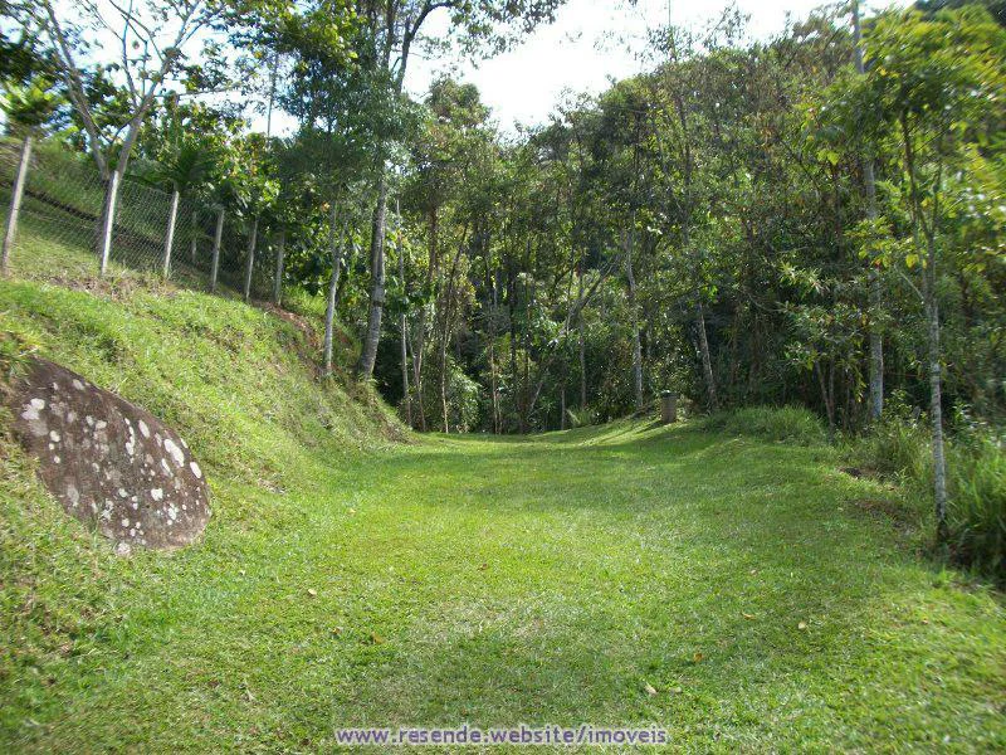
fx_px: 930
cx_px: 503
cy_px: 378
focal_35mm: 32
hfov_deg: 56.8
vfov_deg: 44.2
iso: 80
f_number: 2.9
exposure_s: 1/320
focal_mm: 5.7
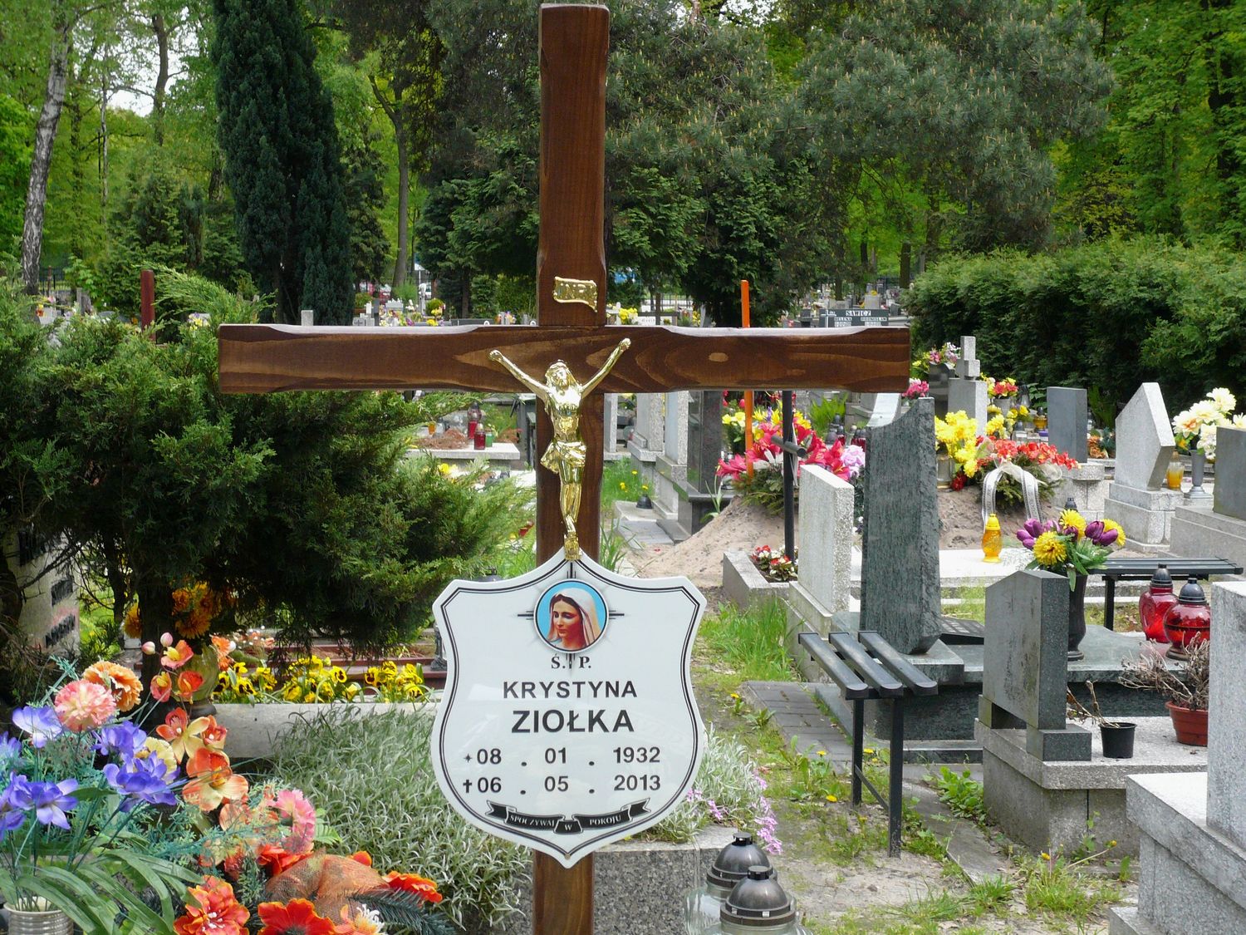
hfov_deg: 33.2
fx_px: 2088
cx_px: 623
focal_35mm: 58
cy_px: 468
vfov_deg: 25.2
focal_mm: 9.6
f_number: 4
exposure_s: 1/160
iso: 100
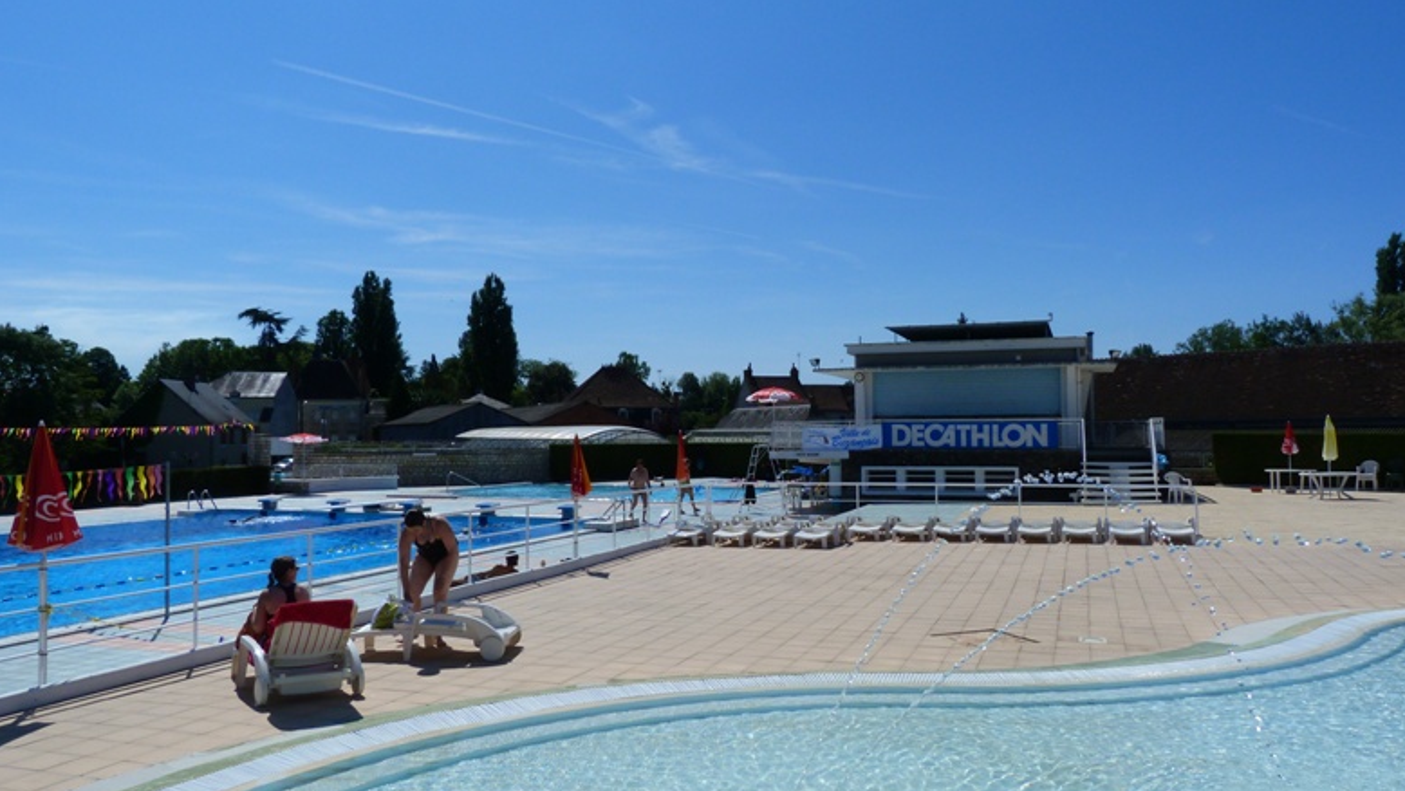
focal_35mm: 28
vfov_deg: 41.5
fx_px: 1043
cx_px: 715
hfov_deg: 67.9
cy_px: 386
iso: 80
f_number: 5.6
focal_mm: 4.5
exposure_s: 1/800
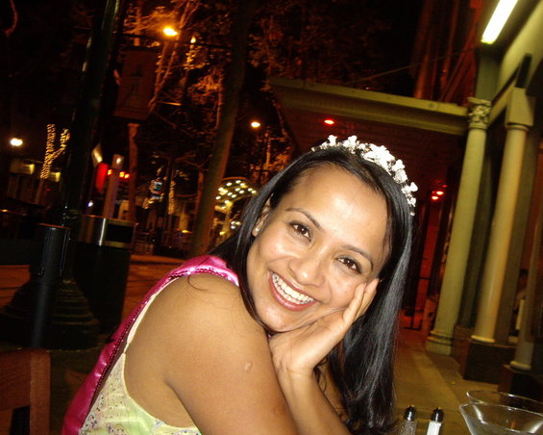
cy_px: 230
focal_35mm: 42
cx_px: 300
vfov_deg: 35.7
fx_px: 675
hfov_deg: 43.8
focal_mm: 6.2
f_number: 2.7
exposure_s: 1/15
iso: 200
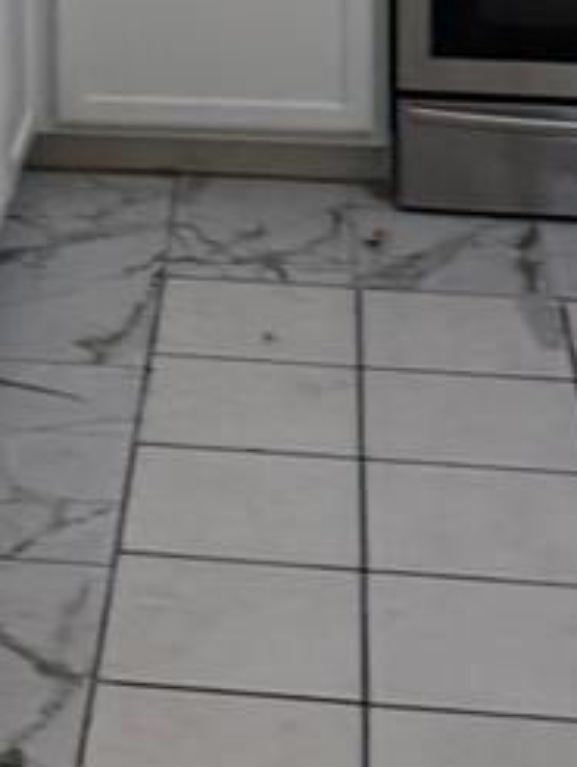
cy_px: -334
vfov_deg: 15.7
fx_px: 2596
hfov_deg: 12.4
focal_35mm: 117
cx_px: -122
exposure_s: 1/120
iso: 200
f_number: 1.78
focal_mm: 6.76
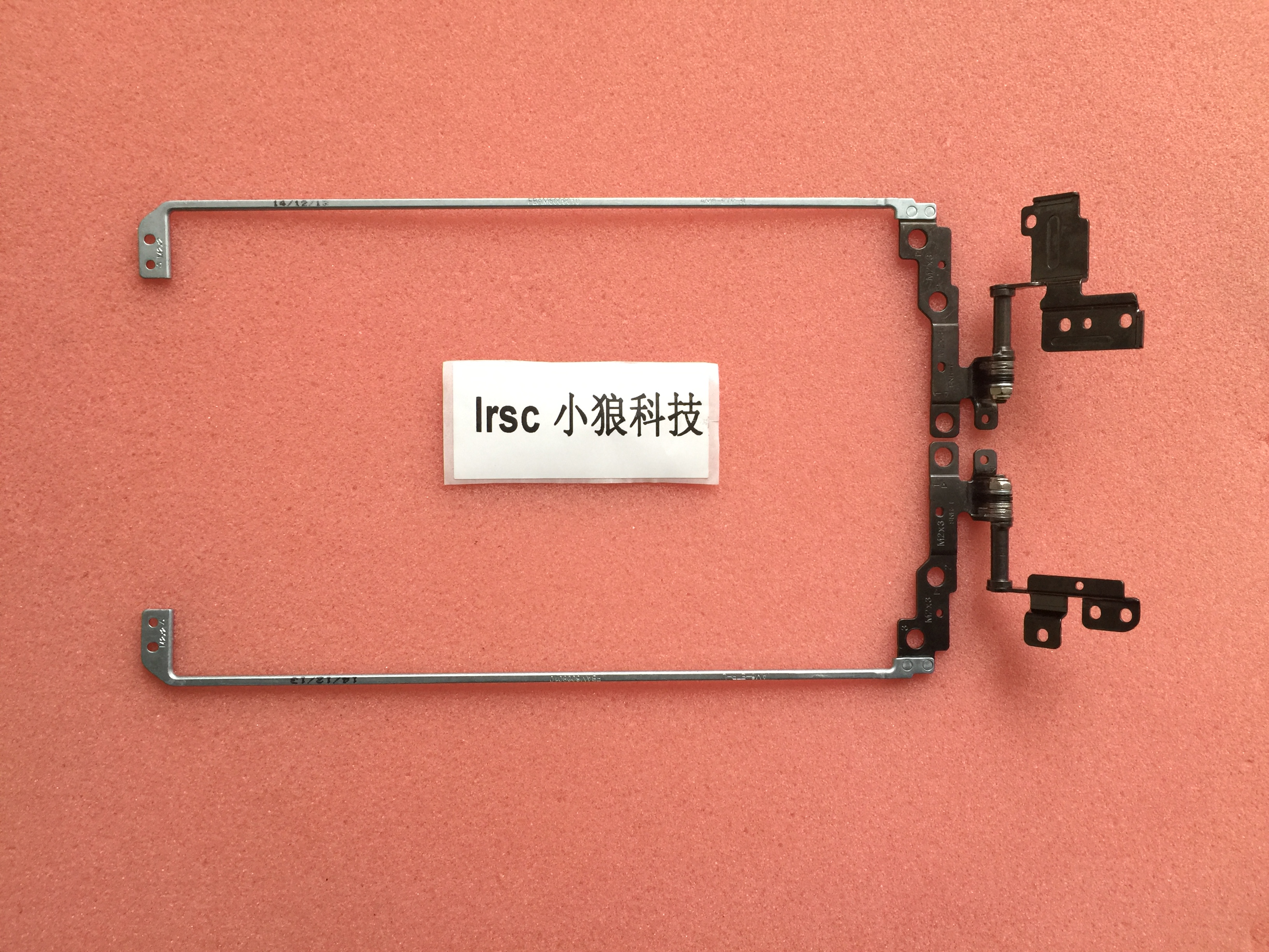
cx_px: 634
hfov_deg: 61.7
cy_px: 476
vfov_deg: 48.2
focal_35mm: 29
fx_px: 1063
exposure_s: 1/17
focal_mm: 4.15
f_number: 2.2
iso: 64
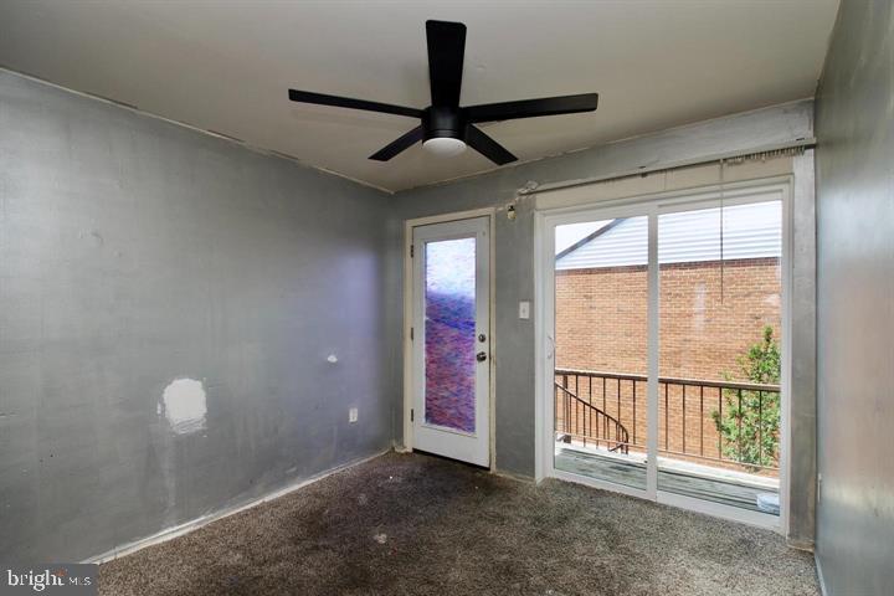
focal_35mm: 16
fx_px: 397
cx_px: 447
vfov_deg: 73.7
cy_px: 298
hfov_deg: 96.7
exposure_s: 1/160
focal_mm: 11
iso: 320
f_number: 7.1
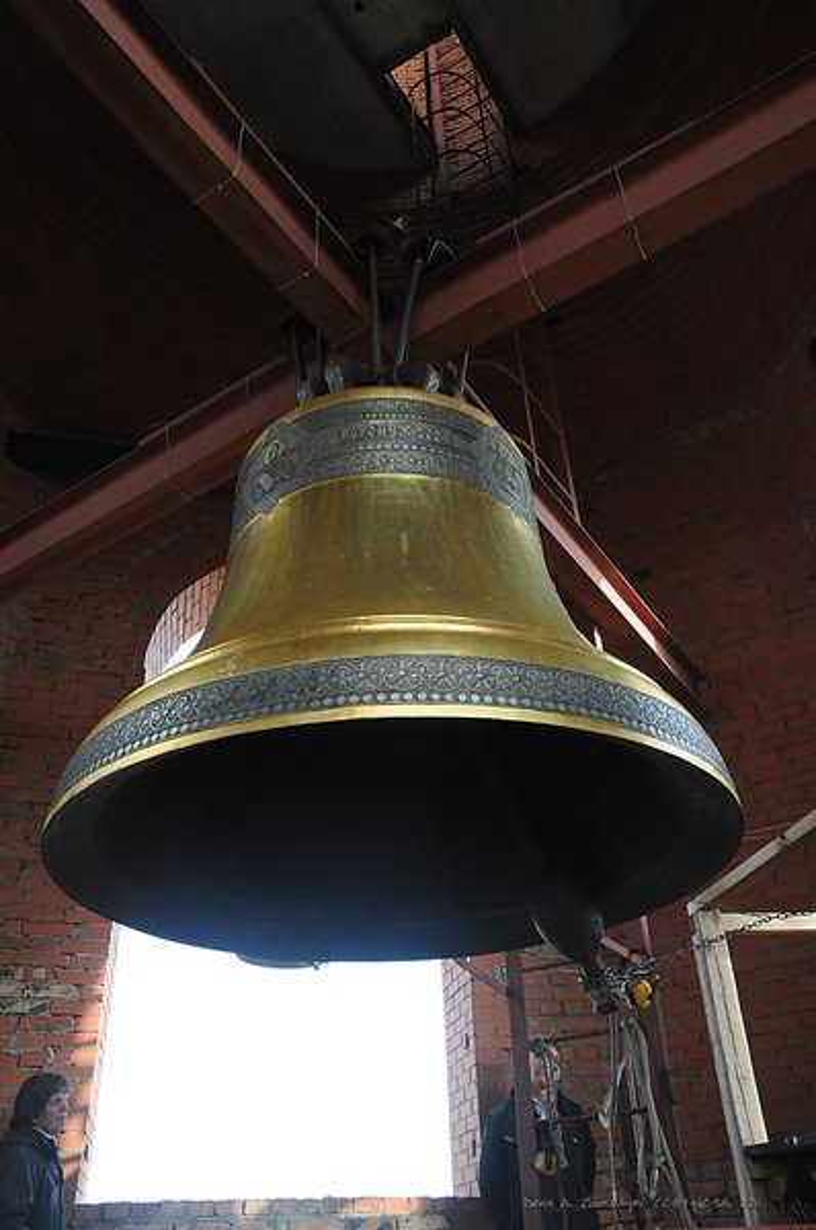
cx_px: 408
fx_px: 921
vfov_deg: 67.5
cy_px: 615
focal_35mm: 27
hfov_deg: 47.8
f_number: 8
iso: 400
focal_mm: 18
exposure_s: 1/100
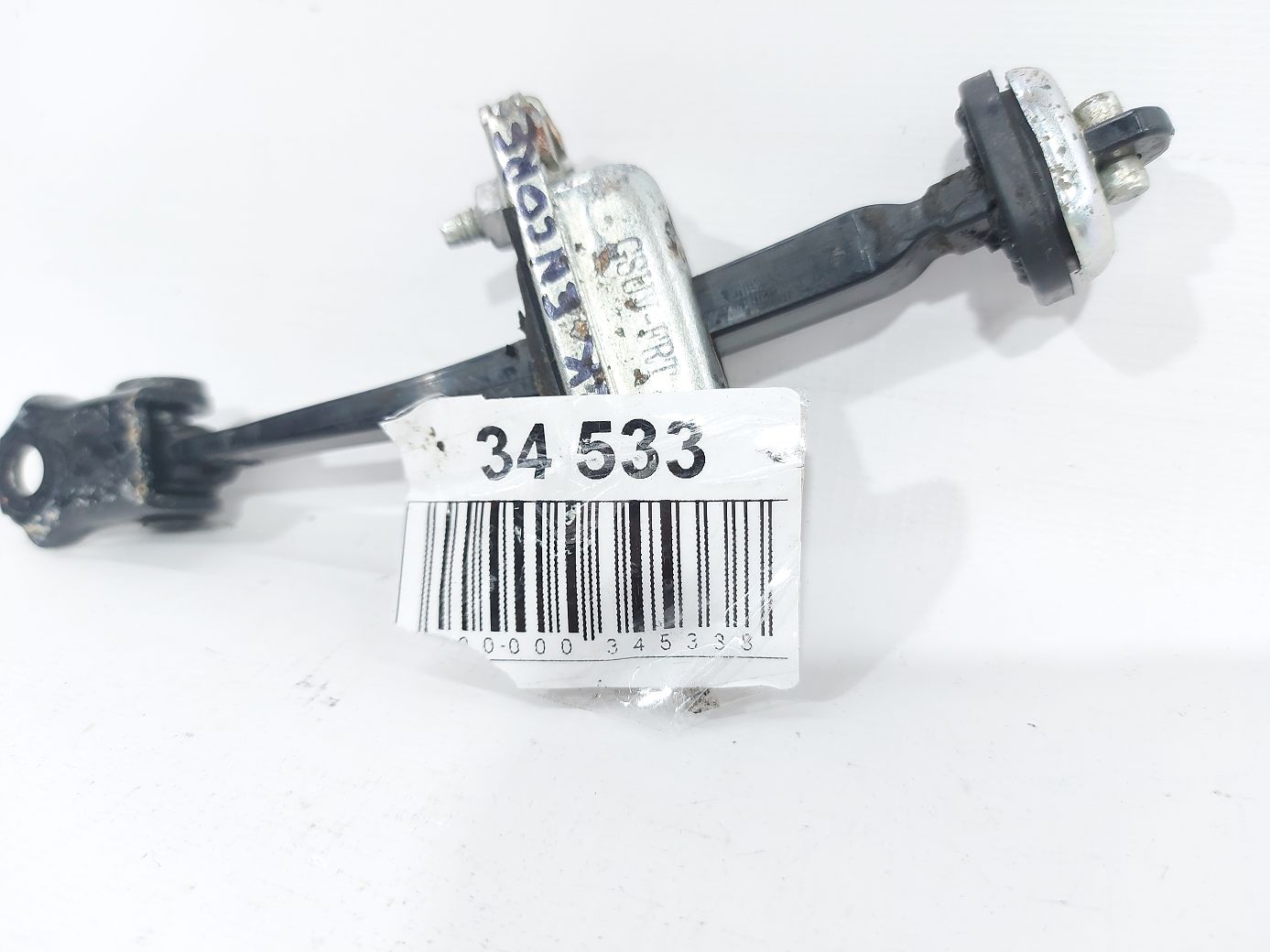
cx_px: 635
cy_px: 476
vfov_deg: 56.8
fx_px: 880
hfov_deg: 71.6
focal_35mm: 24
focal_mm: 5.23
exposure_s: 1/50
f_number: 1.8
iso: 80
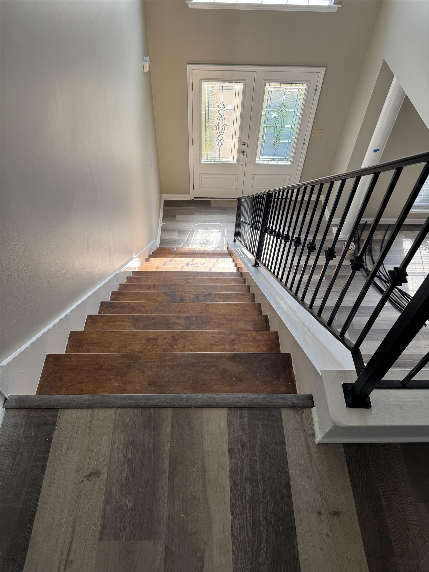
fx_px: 397
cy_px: 286
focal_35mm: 24
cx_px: 214
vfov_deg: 71.6
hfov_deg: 56.8
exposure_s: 1/448
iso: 80
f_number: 1.78
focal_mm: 6.76
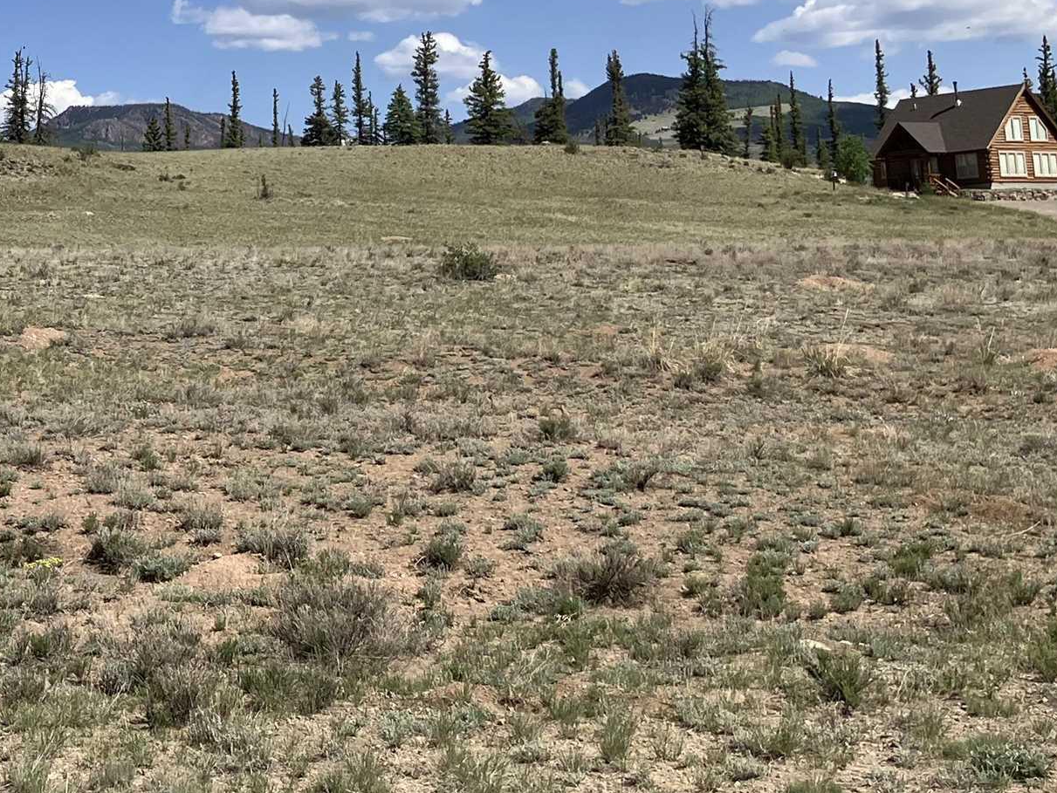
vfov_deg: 20.1
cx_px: 64
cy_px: 0
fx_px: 2169
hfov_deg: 26.3
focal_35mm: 71
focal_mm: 3.99
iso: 32
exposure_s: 1/2703
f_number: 1.8
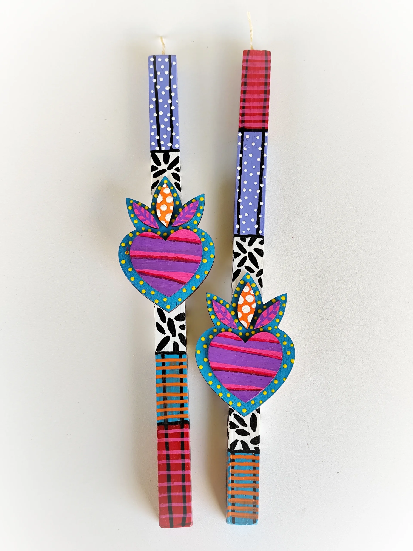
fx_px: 732
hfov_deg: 31.5
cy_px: 276
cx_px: 206
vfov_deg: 41.2
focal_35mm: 46
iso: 160
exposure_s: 1/100
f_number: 1.65
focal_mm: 6.19
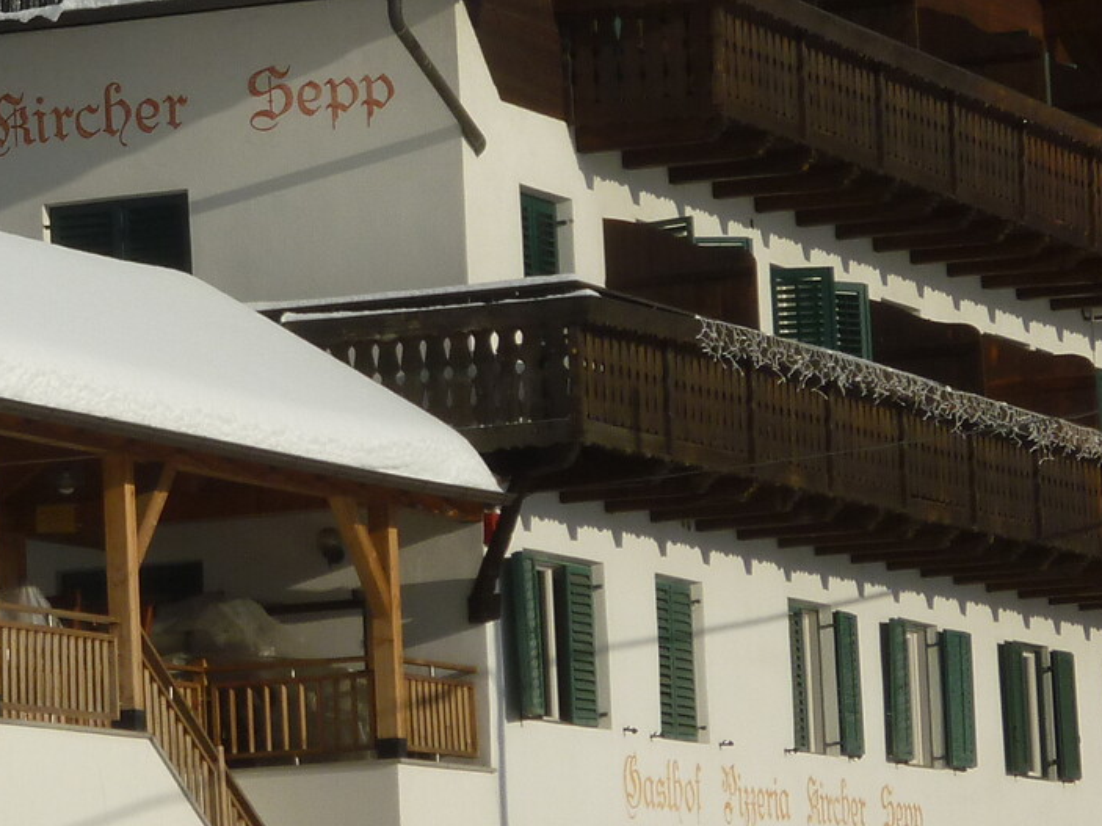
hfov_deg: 8.4
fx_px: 7480
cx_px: 56
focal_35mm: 235
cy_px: 324
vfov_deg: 6.3
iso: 80
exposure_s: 1/800
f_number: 5.7
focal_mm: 15.3
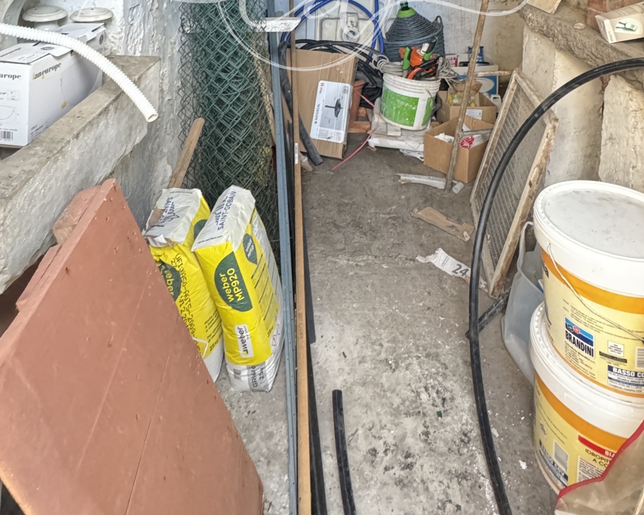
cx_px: 305
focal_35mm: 26
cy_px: -29
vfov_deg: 44.3
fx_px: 496
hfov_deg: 66.0
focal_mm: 2.22
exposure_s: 1/60
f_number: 2.2
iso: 640
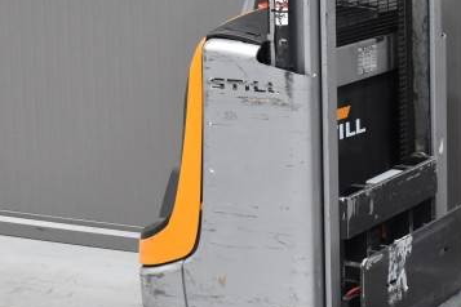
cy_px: 15
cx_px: 403
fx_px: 1549
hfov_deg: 16.7
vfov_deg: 11.2
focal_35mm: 121
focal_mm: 24
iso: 1600
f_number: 5
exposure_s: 1/60
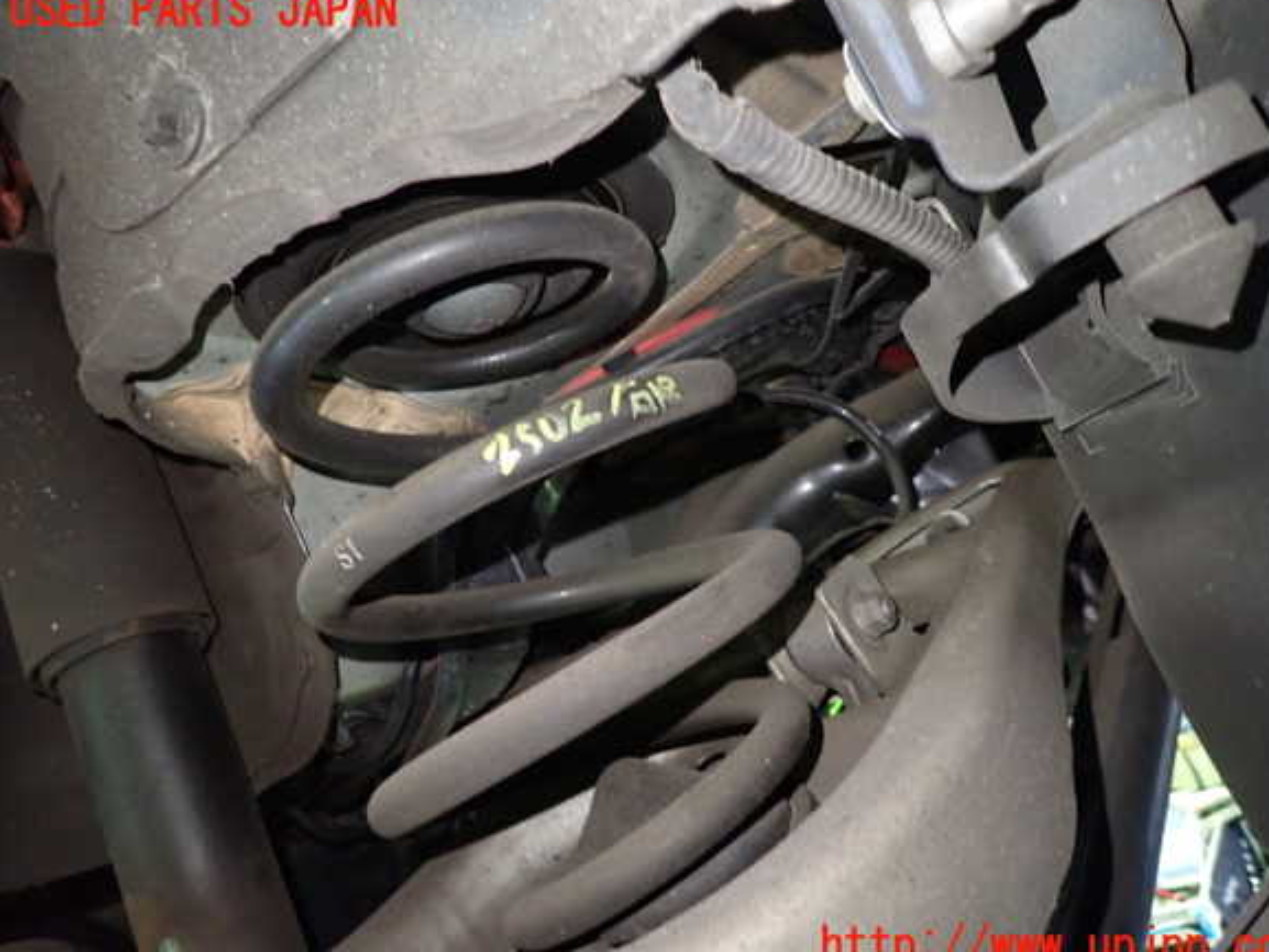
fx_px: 953
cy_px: 479
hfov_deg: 67.3
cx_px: 658
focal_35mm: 26
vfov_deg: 53.1
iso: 800
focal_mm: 4.5
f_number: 2
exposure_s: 1/20
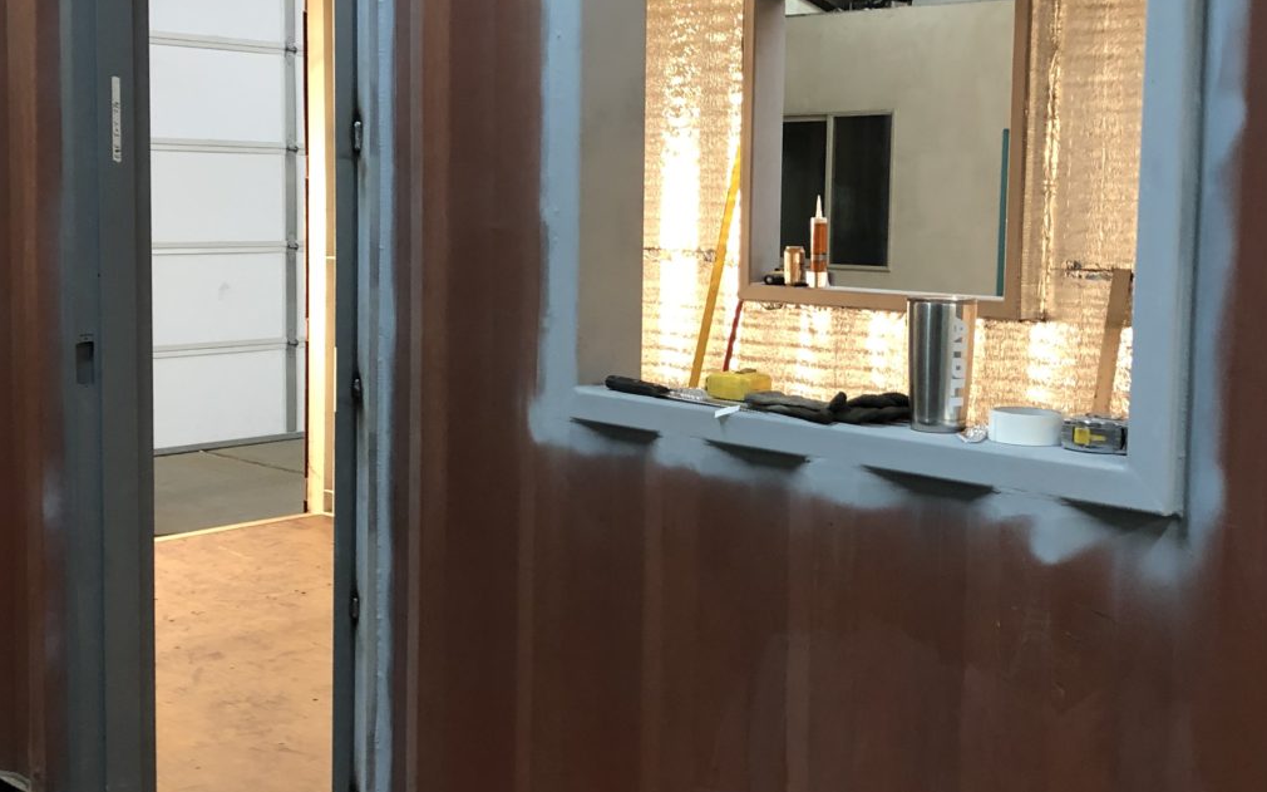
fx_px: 1623
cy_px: 349
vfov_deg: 27.4
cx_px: 610
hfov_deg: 42.6
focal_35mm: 47
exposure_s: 1/13
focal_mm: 3.99
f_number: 1.8
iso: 100
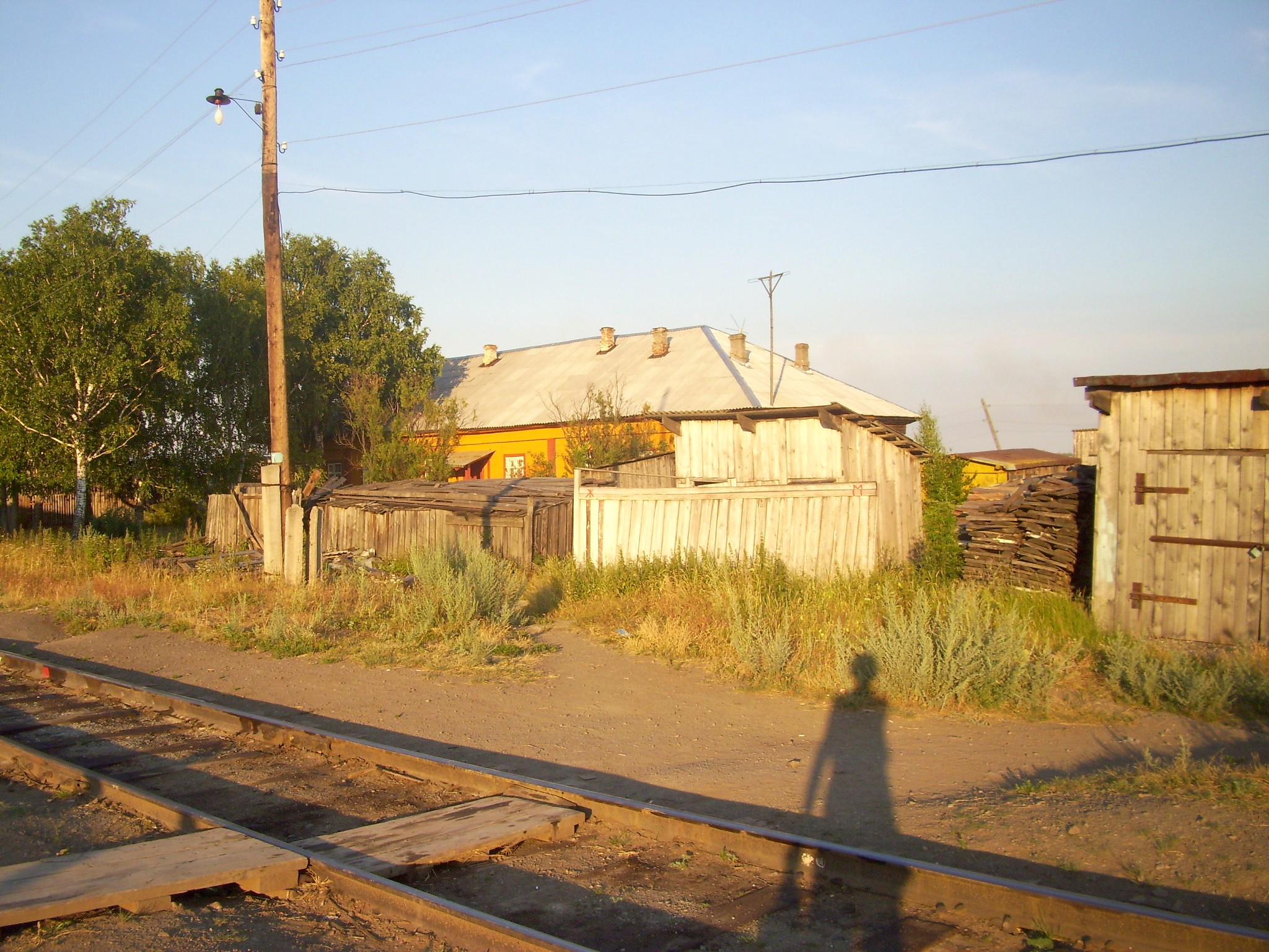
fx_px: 1246
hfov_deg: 54.0
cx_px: 634
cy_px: 476
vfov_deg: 41.8
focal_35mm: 34
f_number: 5.6
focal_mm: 5.7
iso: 80
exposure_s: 1/125
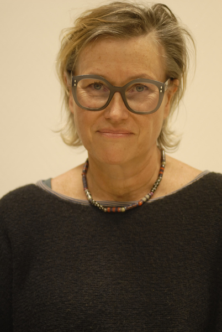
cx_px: 111
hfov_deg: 5.1
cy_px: 166
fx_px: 2489
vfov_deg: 7.6
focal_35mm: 270
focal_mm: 180
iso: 640
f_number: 2.8
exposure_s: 1/60
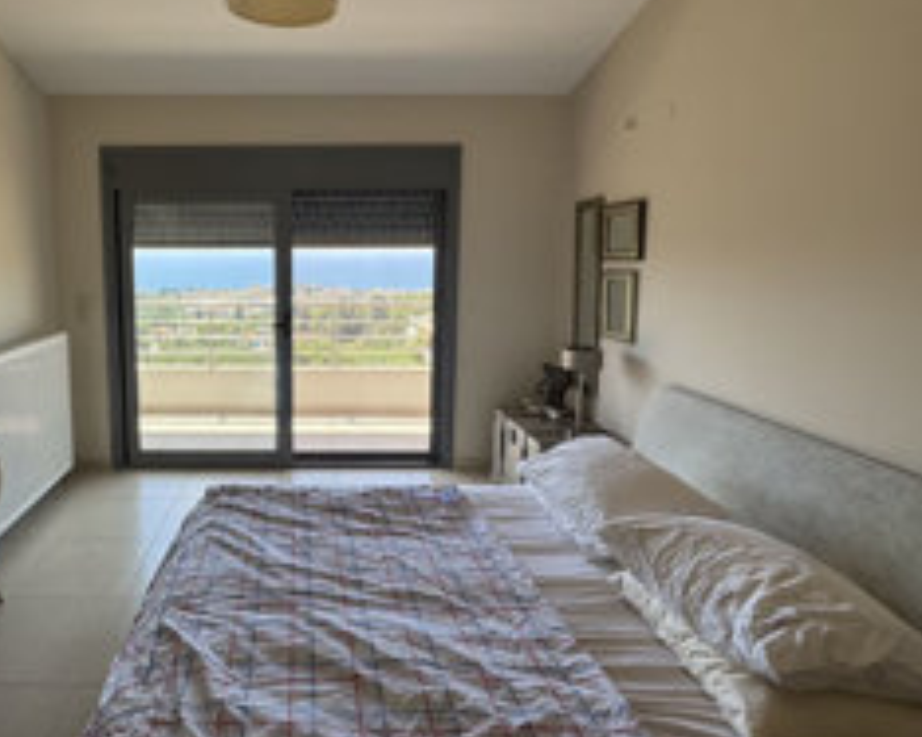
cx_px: 307
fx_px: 573
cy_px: 311
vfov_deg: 65.1
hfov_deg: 75.2
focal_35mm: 21
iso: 40
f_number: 2.2
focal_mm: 2.22
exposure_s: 1/275
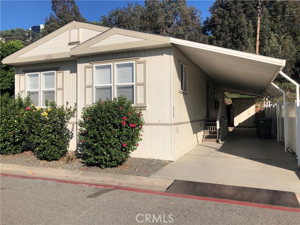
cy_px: 112
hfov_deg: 63.4
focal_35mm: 28
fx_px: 243
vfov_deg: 49.7
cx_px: 150
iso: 25
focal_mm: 3.99
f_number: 1.8
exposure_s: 1/3436
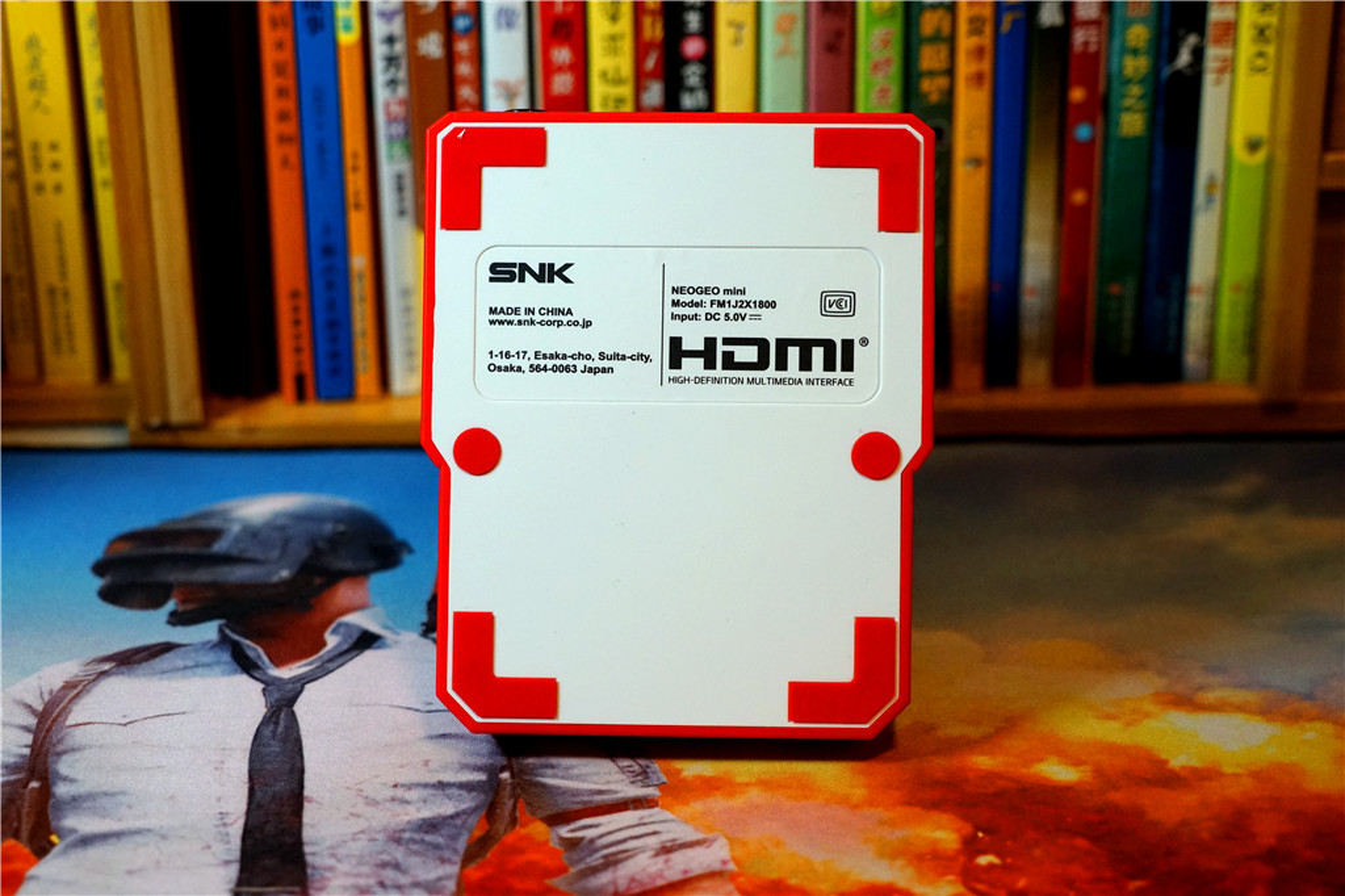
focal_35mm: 72
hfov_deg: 28.1
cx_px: 672
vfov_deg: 18.9
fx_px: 2689
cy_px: 448
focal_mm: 72
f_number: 5.6
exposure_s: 1/160
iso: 2500
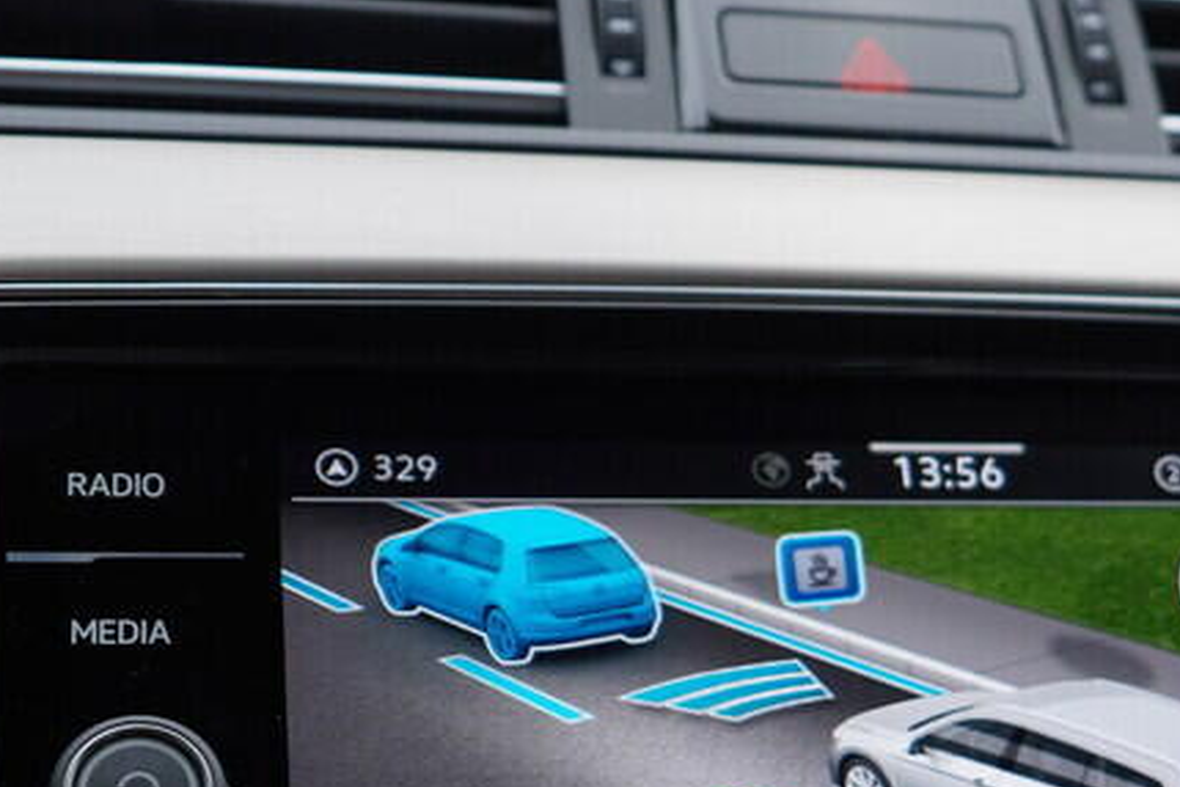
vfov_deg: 15.7
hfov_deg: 23.3
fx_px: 2819
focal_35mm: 86
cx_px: 930
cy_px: 665
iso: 125
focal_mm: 24
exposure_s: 1/50
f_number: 3.2
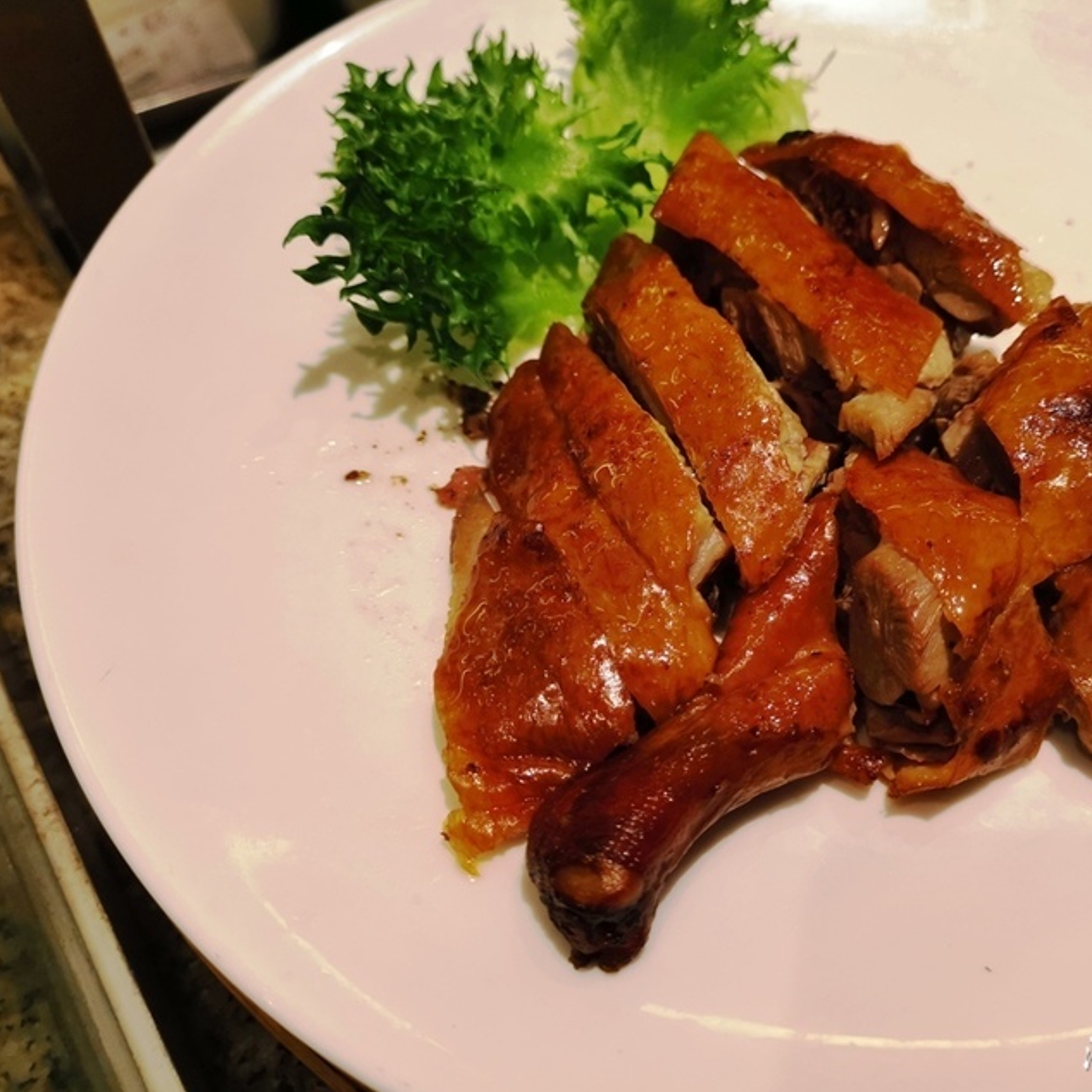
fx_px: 1142
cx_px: 680
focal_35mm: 32
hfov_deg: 50.6
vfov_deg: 51.1
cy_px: 547
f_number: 1.8
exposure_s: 1/120
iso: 160
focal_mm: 3.95
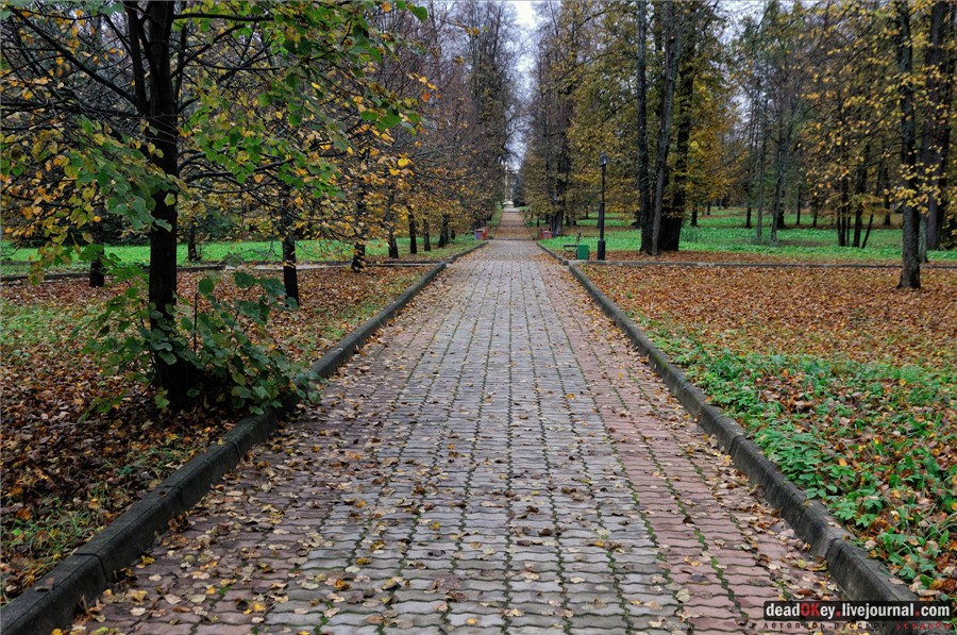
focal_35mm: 36
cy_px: 318
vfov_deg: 36.8
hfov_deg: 53.2
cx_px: 478
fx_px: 955
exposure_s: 1/200
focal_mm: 24
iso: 500
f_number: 7.1
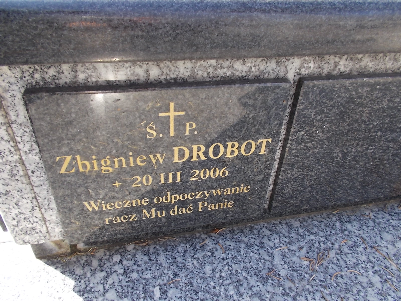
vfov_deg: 53.1
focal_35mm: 26
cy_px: 150
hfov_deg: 67.3
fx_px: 301
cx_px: 200
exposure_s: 1/100
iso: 80
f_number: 3.2
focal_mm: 4.6
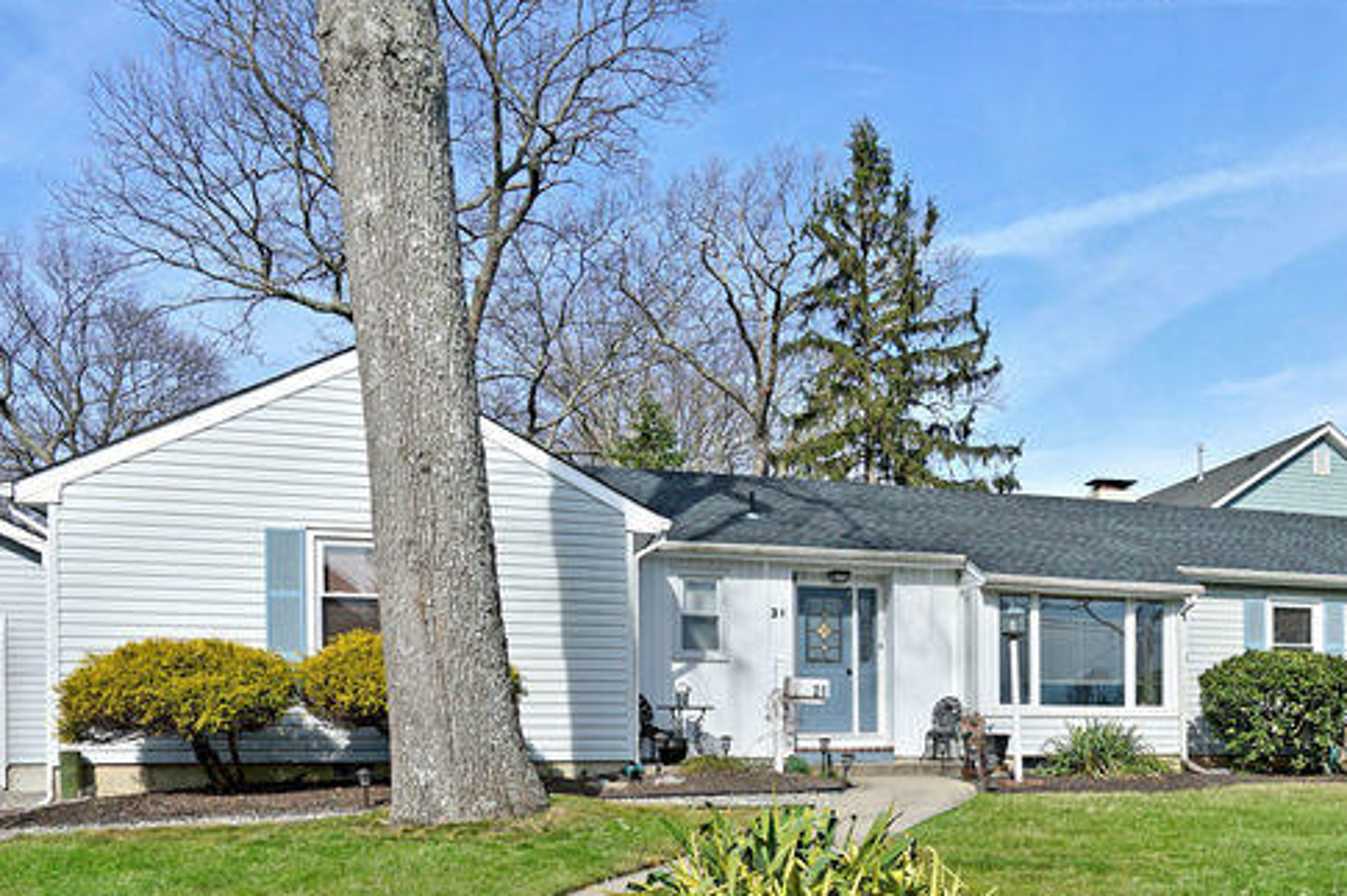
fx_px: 1234
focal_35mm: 33
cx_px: 944
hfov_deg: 55.5
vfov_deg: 38.1
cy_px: 750
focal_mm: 16
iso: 200
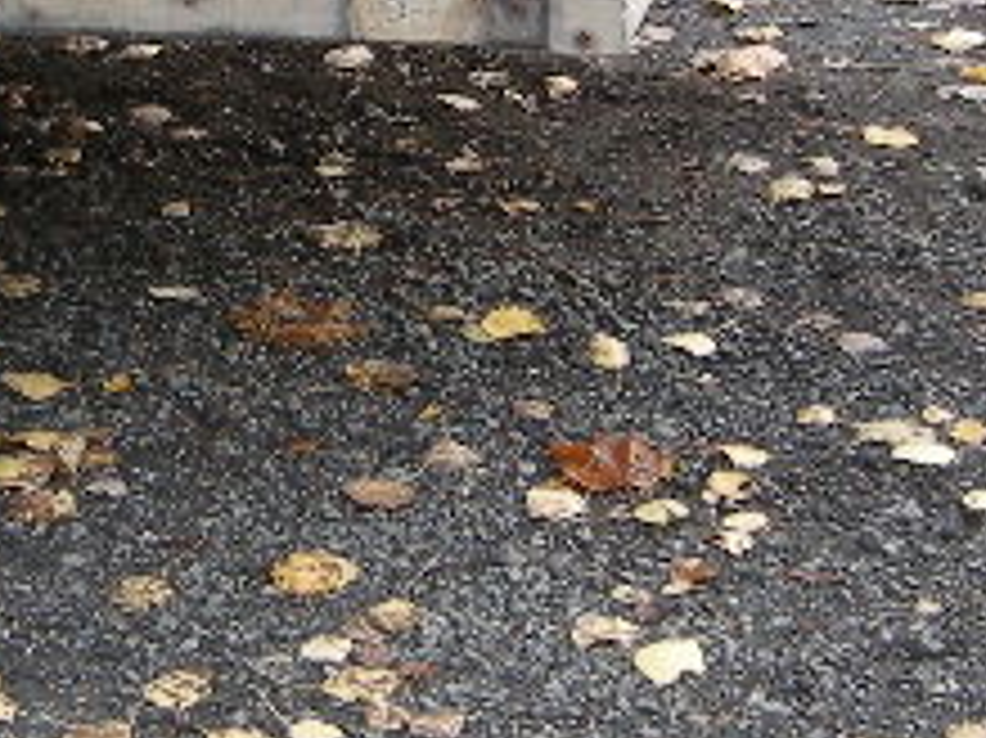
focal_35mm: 131
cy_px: 32
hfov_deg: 15.0
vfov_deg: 11.2
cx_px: 221
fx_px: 3729
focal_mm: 4.7
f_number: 2.8
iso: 64
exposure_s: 1/66.8
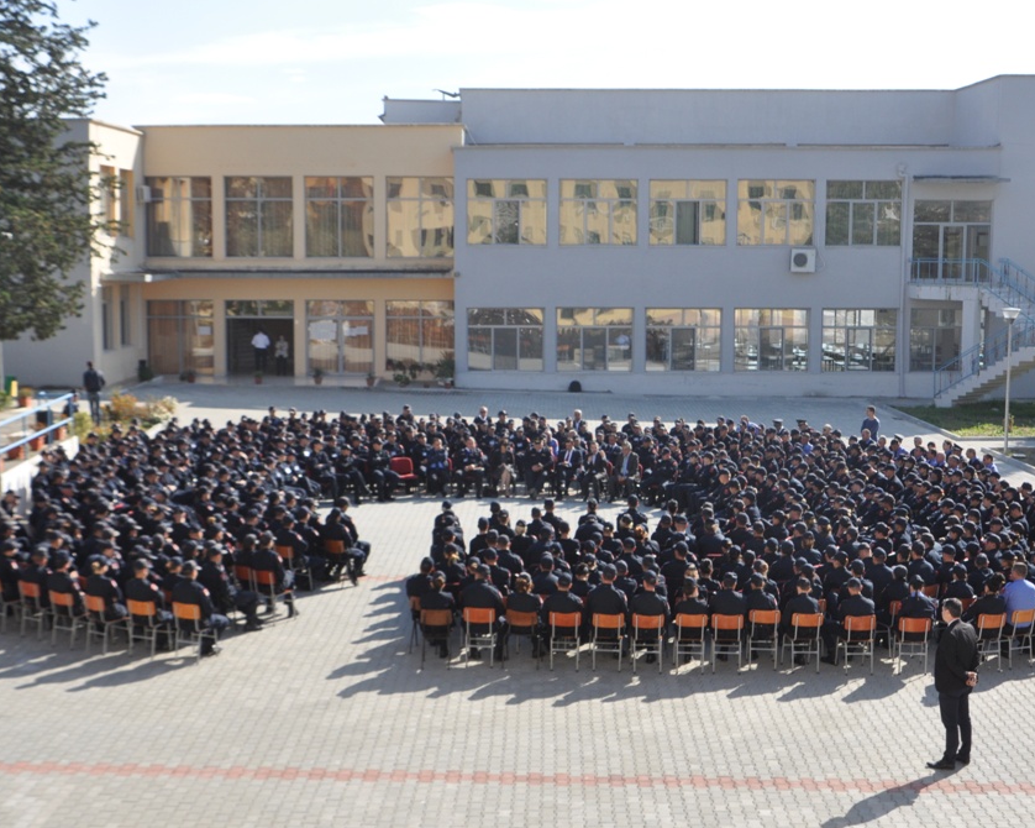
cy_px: 419
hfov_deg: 34.2
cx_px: 545
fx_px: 1684
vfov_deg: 27.6
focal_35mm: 55
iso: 500
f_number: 10
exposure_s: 1/400
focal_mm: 32
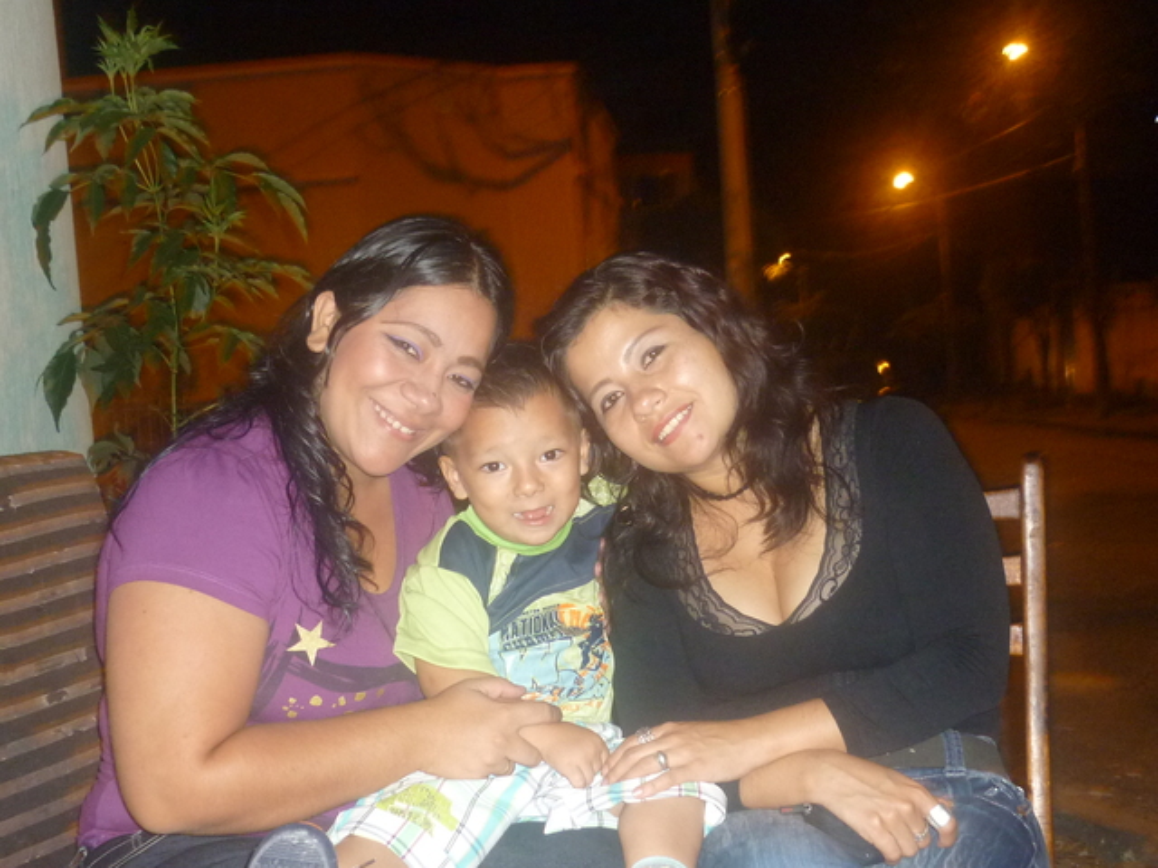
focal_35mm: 48
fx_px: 1606
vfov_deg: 30.3
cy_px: 434
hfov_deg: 39.7
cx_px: 579
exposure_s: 1/8
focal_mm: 5.5
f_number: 2.8
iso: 200
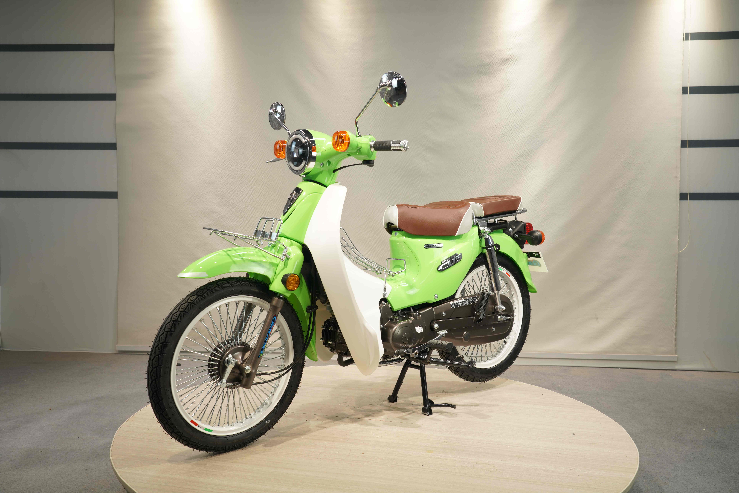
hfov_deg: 61.9
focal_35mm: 30
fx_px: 616
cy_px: 246
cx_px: 370
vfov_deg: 43.6
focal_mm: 30
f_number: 6.3
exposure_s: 1/80
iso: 320
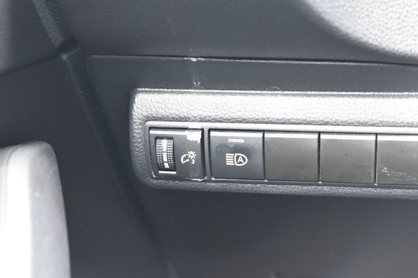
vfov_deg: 18.2
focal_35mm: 75
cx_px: 209
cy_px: 139
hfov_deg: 27.0
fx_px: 870
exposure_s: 1/20
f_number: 5.6
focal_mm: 50
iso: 3200
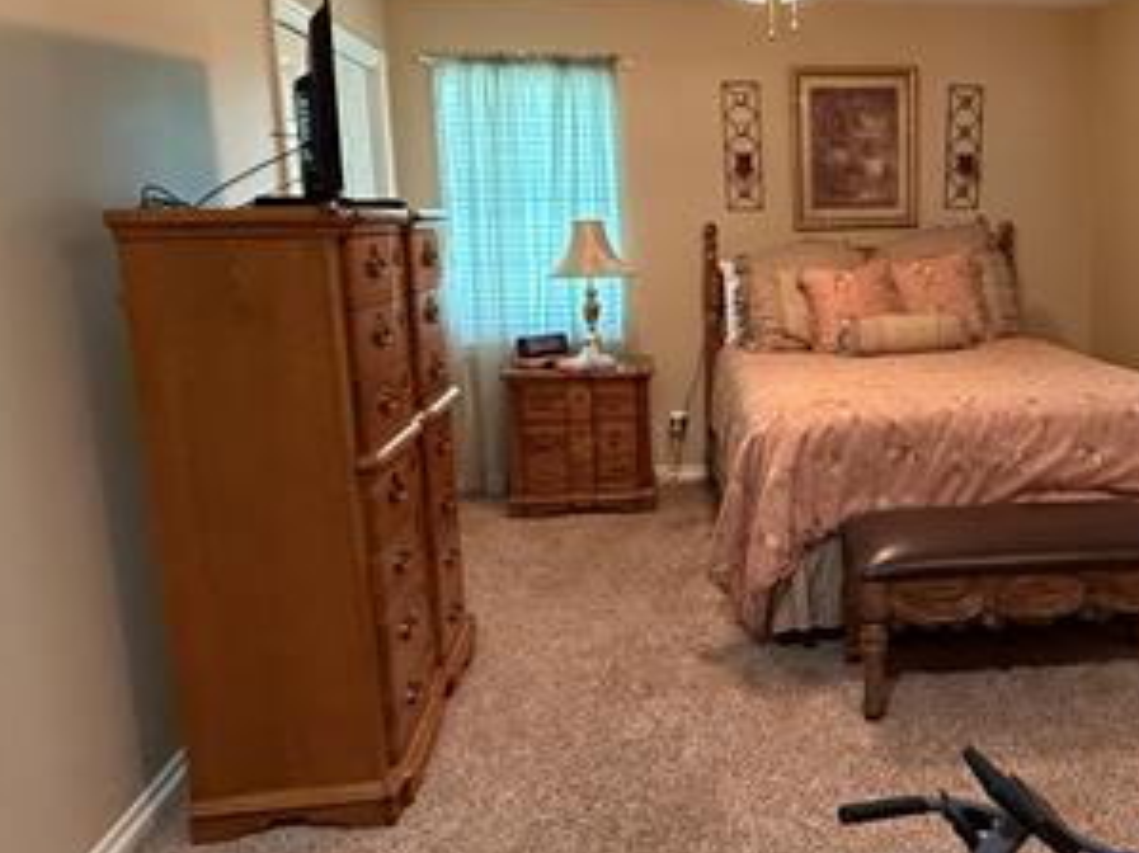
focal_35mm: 30
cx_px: 834
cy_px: 381
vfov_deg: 46.7
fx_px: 987
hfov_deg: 57.4
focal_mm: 2.22
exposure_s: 1/60
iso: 640
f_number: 2.2
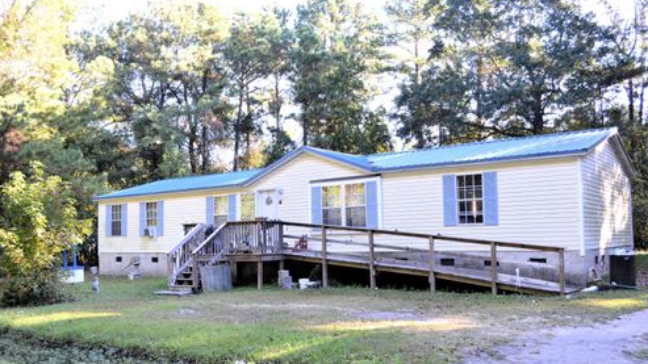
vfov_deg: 33.7
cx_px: 325
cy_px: 202
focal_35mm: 35
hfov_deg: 56.6
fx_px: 601
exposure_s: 1/160
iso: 800
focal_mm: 22
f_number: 5.6
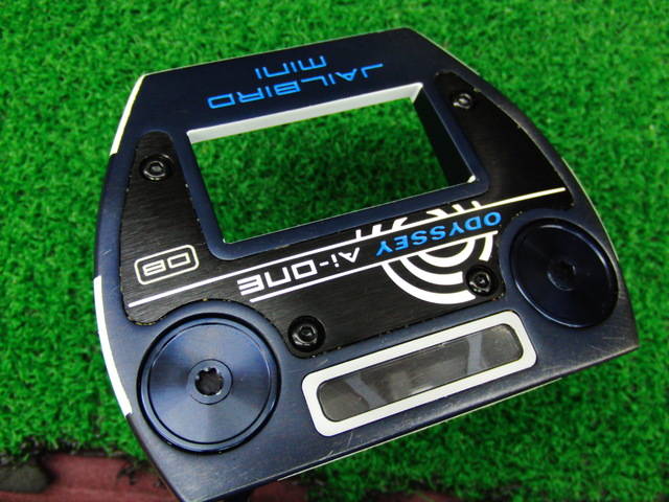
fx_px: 715
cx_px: 334
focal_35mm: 37
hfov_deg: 50.1
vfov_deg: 38.7
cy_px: 251
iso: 400
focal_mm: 6.42
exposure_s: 1/40
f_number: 3.6
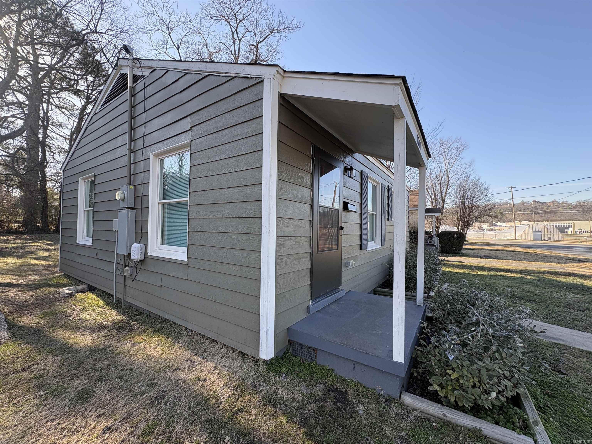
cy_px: 222
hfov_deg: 102.1
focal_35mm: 14
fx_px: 239
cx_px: 296
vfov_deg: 85.7
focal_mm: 2.22
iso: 64
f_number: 2.2
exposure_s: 1/354
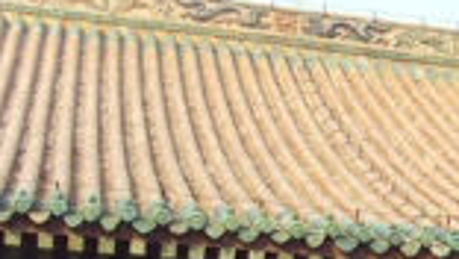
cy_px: 403
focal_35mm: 120
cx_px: 568
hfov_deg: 17.0
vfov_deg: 9.8
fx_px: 1462
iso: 80
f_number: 3.5
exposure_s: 1/180
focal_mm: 6.6
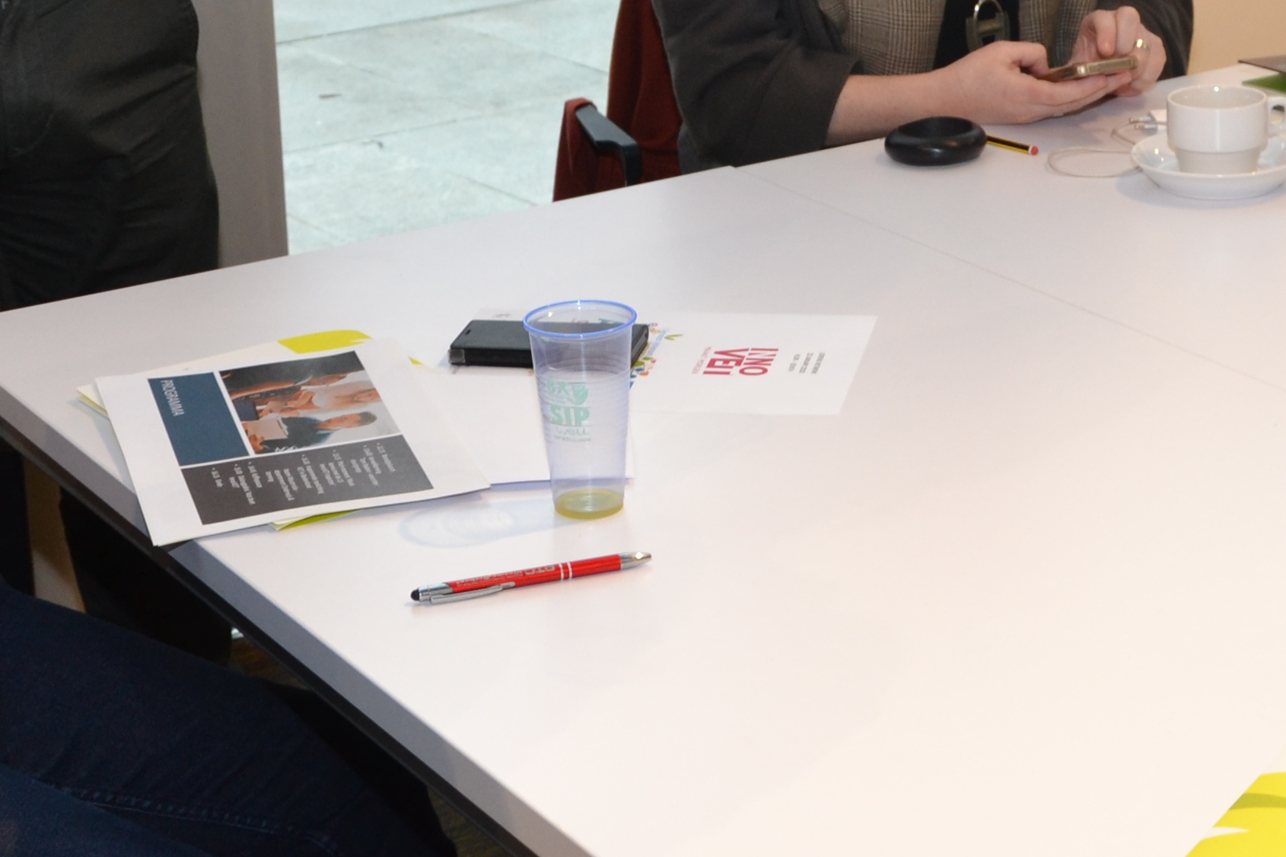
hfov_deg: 22.6
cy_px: -268
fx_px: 3214
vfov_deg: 14.5
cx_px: 737
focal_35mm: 90
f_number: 4.5
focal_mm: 22
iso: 400
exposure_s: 1/80
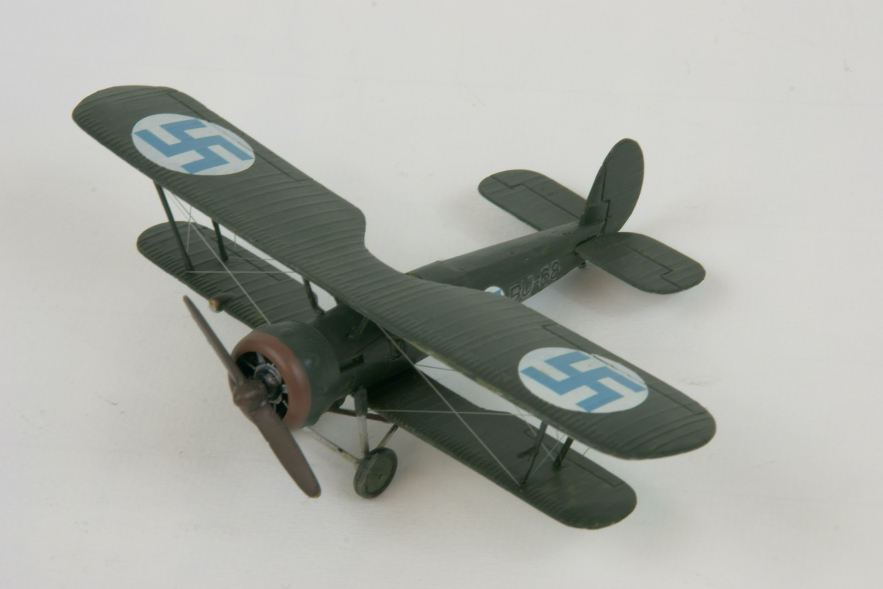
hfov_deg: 6.9
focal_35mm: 300
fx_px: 7358
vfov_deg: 4.6
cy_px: 294
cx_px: 442
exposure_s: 1
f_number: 29
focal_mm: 200
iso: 80
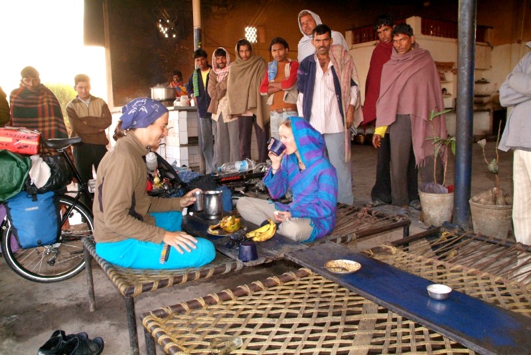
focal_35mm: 27
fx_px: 399
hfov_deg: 67.3
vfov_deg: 48.0
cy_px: 178
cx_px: 266
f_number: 5.6
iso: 1600
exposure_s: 1/60
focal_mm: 18
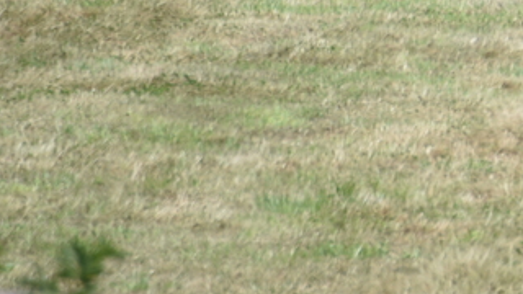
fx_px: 17418
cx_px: 794
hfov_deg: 1.7
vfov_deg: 1.0
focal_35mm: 1256
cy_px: -245
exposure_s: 1/640
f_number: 5.6
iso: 125
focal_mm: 300
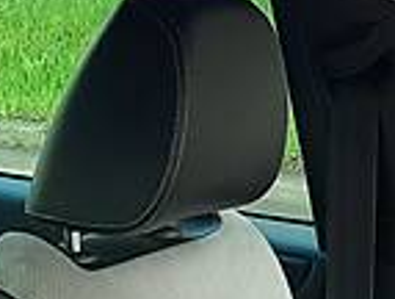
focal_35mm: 145
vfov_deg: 8.9
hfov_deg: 13.5
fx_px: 1659
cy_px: 808
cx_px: 47
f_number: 1.7
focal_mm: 3.9
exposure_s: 1/50
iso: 50
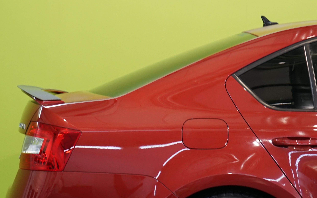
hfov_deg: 12.9
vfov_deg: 8.1
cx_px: 134
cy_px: 140
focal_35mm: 162
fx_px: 1400
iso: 640
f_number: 5.6
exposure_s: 1/25
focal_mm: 66
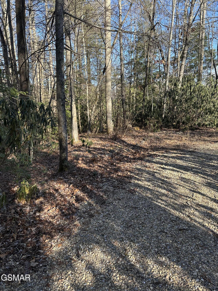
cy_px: 146
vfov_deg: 71.6
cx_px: 109
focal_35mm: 24
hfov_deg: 56.8
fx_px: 202
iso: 80
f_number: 1.78
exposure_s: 1/604
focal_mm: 6.86
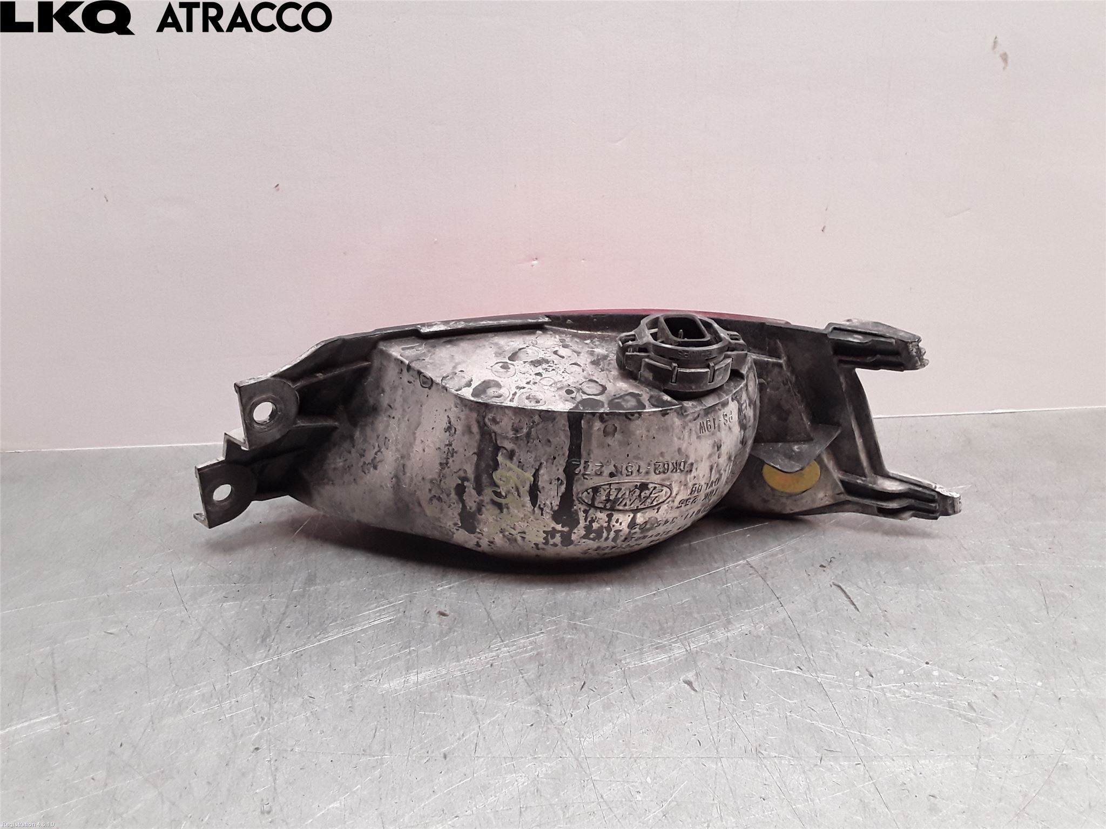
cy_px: 414
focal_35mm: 28
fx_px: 895
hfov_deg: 63.4
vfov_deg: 49.7
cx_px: 553
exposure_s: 1/100
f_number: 1.9
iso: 100
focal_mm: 2.91
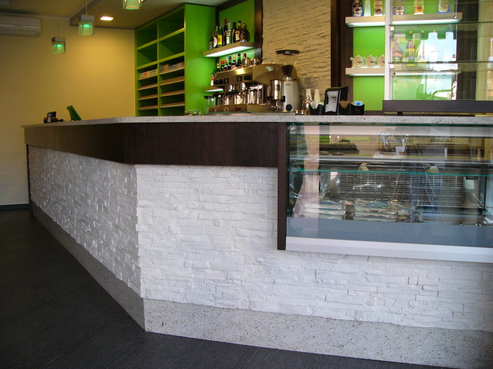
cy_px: 184
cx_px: 246
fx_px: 513
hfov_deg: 51.4
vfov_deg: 39.7
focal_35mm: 36
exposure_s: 1/60
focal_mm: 6
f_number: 2.8
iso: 100
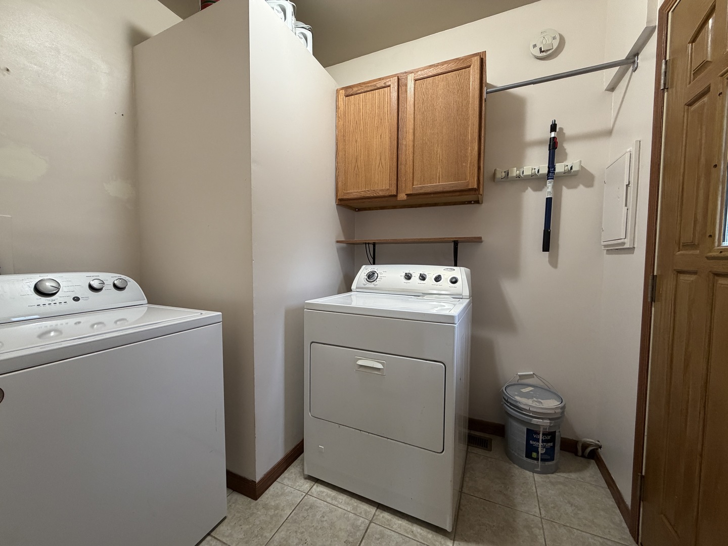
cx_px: 364
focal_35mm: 14
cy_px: 273
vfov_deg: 85.7
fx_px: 294
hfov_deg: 102.1
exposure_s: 1/60
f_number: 2.2
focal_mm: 2.22
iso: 200
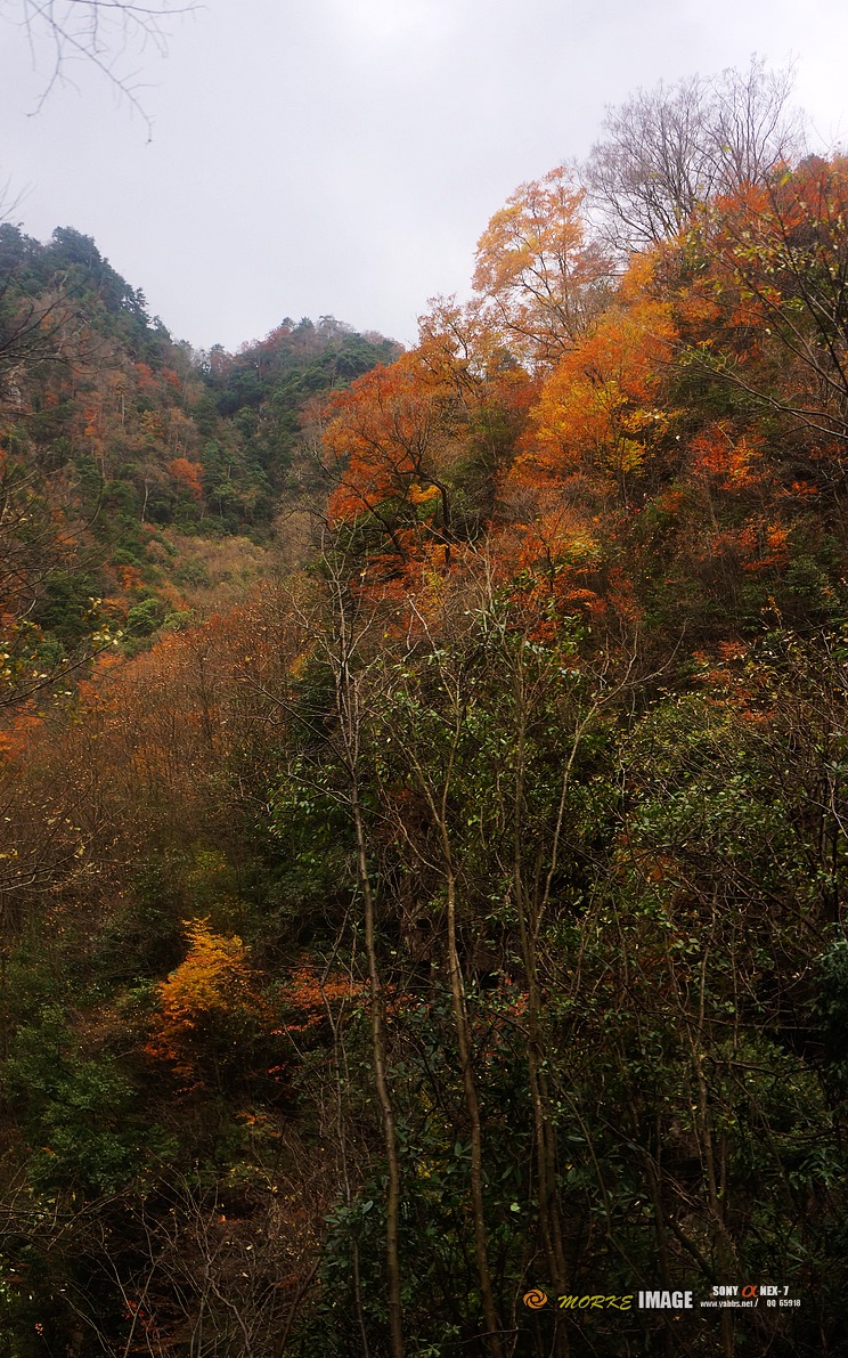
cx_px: 411
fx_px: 1406
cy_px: 676
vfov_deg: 51.5
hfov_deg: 33.6
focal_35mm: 38
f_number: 5
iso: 400
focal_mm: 25
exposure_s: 1/400
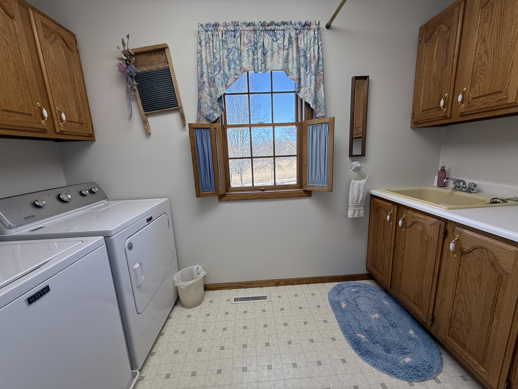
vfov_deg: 85.7
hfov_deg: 102.1
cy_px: 194
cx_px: 259
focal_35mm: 14
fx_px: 209
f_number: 2.2
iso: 64
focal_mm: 2.22
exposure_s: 1/121
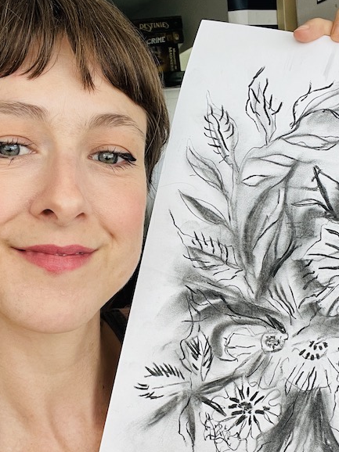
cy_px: 273
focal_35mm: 45
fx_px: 588
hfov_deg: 32.2
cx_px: 179
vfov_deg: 41.9
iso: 100
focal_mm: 2.71
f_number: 2.2
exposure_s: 1/69
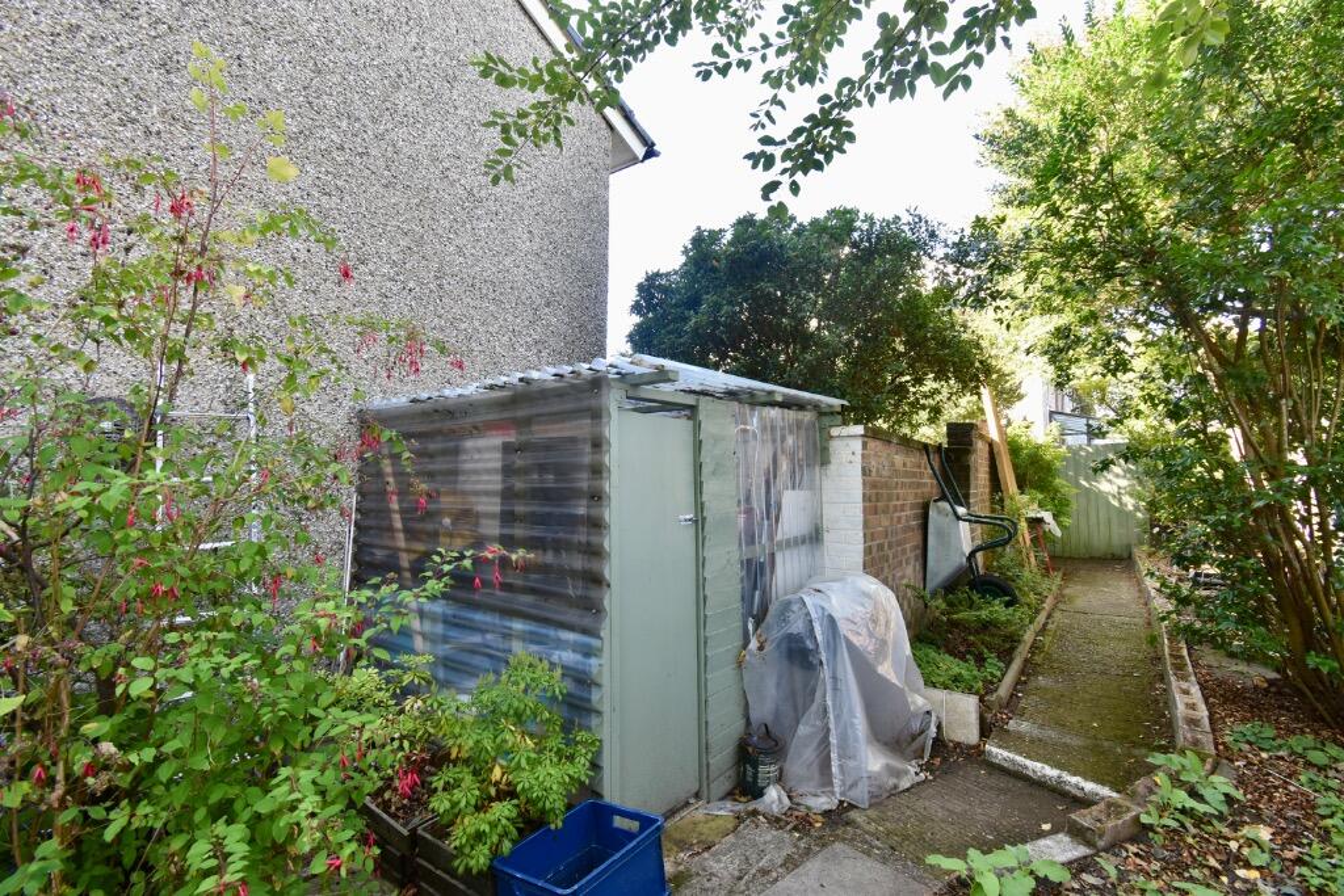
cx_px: 672
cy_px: 448
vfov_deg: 77.3
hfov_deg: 100.4
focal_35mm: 15
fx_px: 560
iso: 200
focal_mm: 10
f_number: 7.1
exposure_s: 1/30
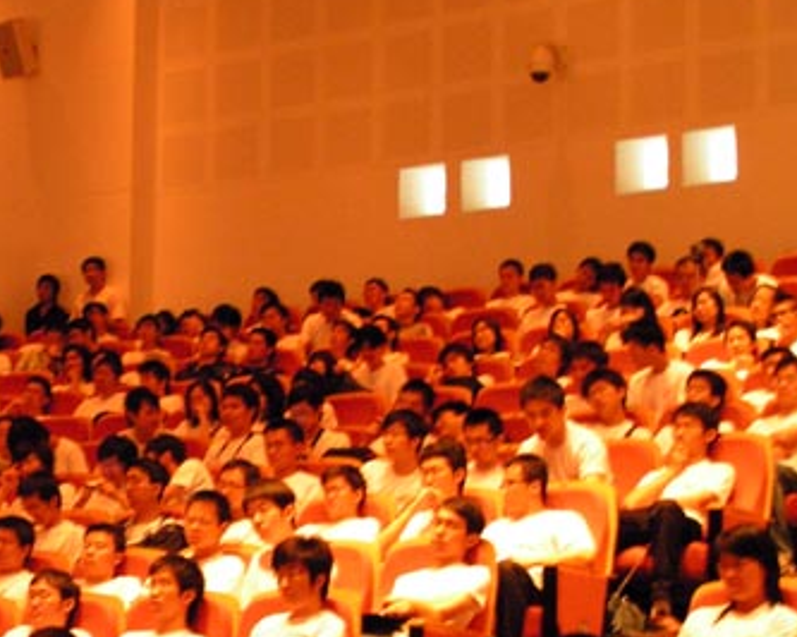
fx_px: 2782
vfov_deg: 13.0
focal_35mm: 118
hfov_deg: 16.2
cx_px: 156
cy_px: 469
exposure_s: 1/3
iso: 200
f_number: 3.2
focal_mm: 11.1
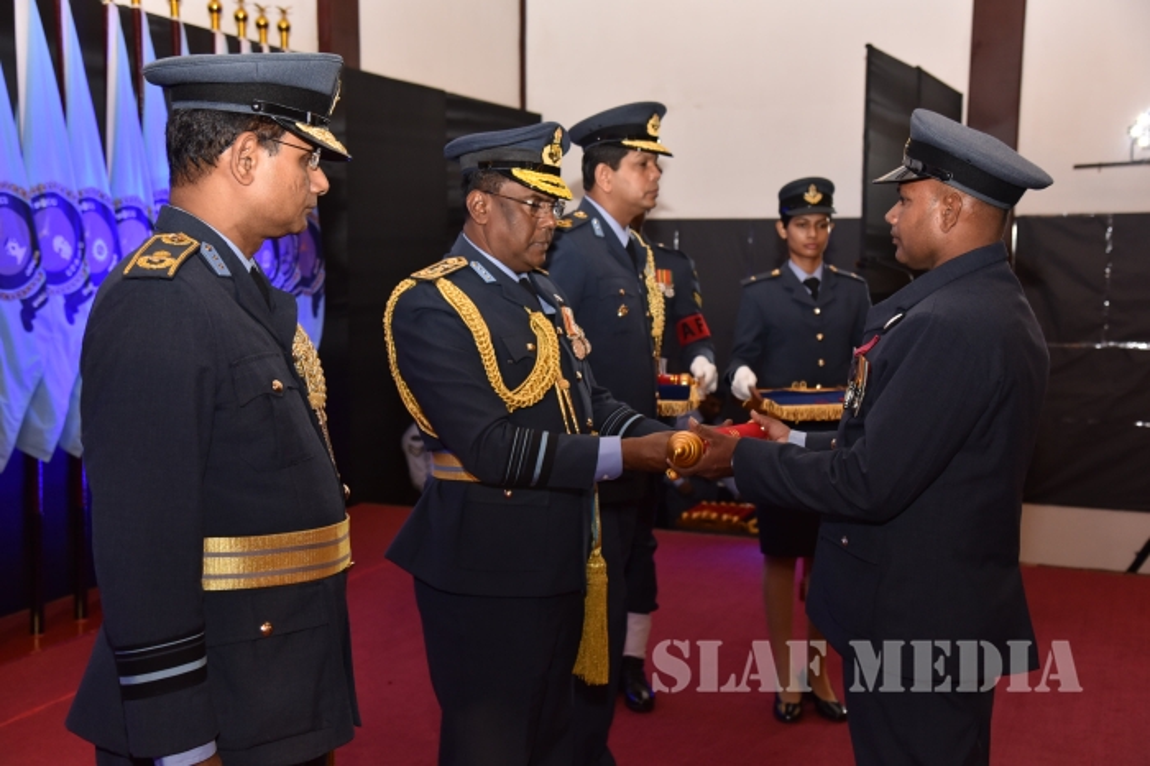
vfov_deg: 30.5
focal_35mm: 44
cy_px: 383
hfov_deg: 44.5
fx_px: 1405
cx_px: 575
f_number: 5
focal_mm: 44
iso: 1250
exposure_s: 1/125
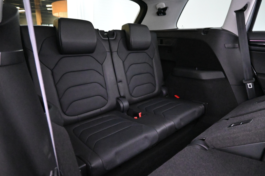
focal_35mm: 24
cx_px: 132
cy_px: 88
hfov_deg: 73.7
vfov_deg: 53.1
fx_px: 177
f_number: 3.5
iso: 12800
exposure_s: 1/25
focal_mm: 16
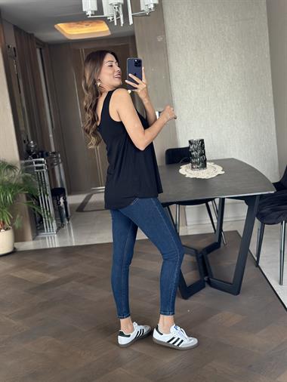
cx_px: 144
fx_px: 530
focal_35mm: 48
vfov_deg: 39.6
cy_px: 191
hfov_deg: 30.3
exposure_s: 1/60
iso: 250
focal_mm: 6.86
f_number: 1.78
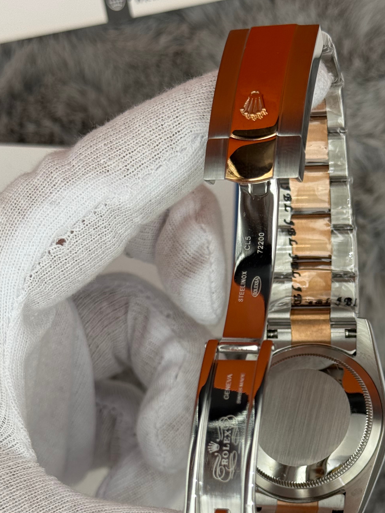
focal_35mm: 74
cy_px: 354
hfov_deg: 19.8
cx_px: 258
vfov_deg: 26.1
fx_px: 1097
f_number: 1.78
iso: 64
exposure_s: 1/906
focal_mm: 6.76
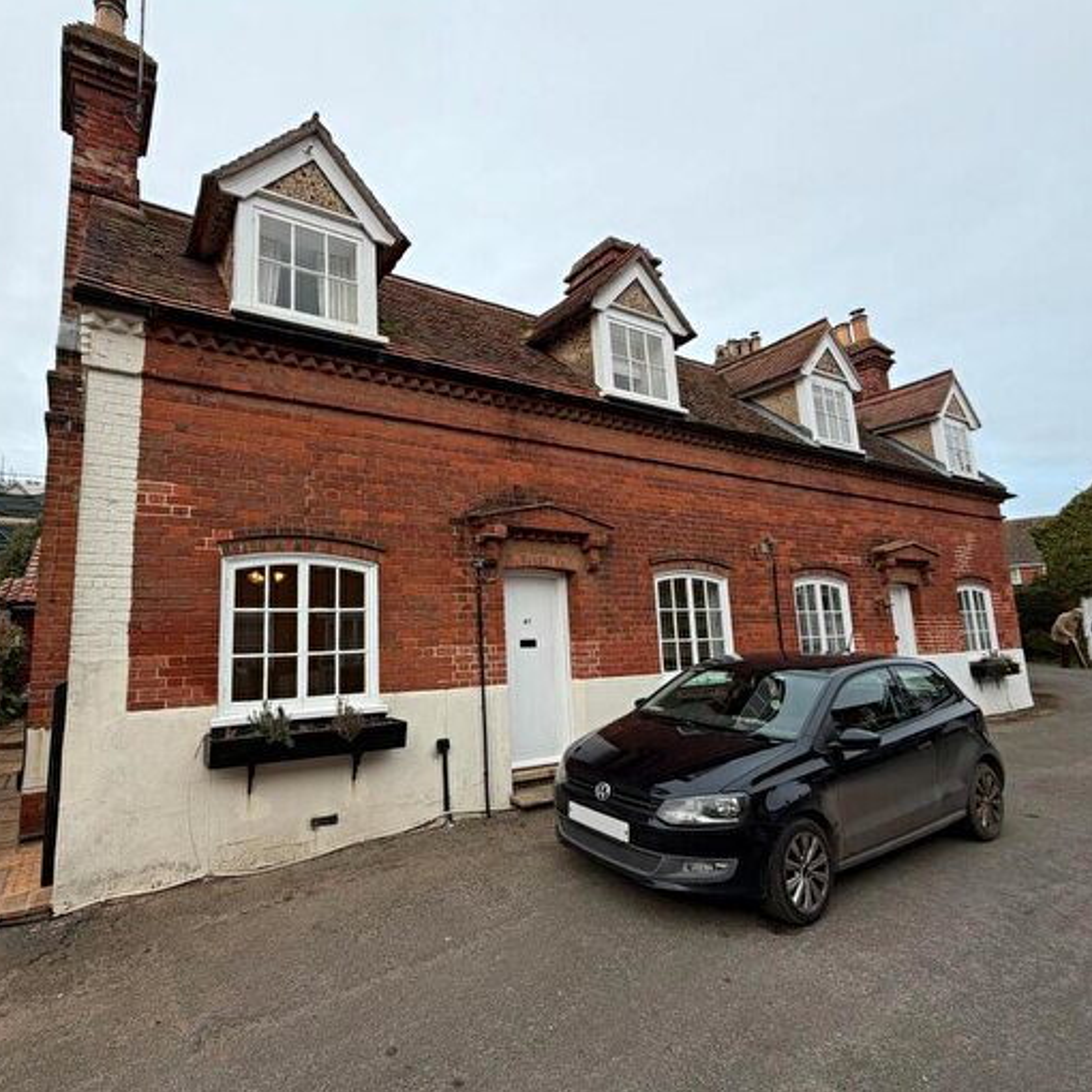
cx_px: 413
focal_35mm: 17
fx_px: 607
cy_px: 541
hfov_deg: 82.5
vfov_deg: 84.0
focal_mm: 2.22
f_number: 2.2
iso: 32
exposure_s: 1/770
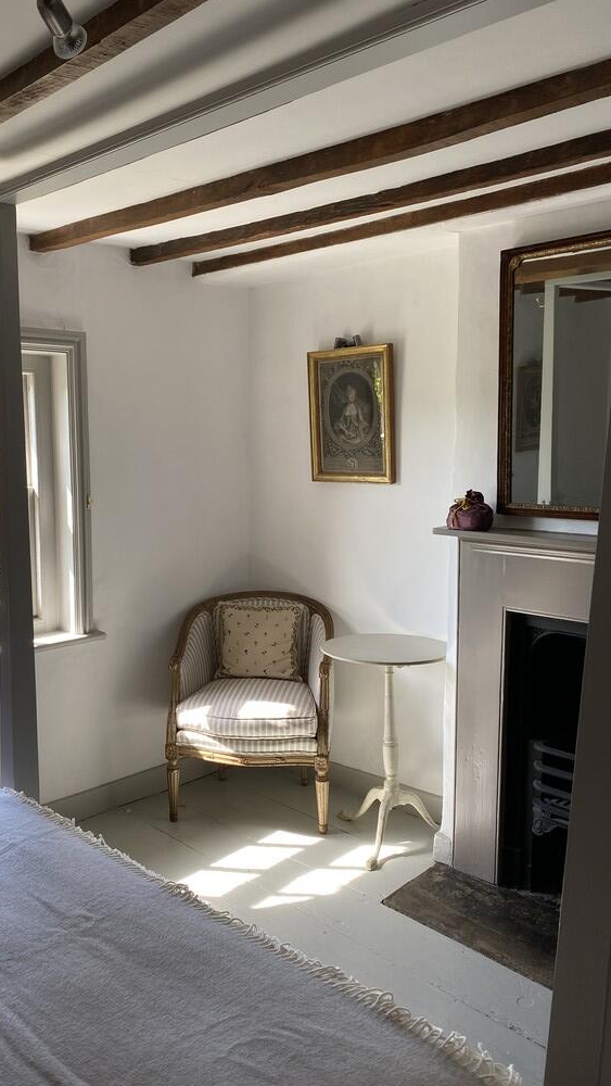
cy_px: 552
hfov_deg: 39.7
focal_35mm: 29
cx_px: 203
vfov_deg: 66.1
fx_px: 835
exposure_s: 1/121
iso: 40
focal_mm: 4.25
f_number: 1.8
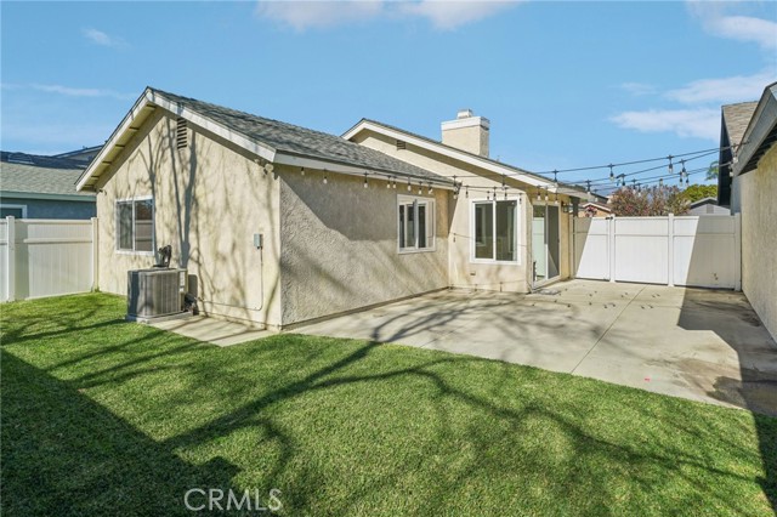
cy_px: 258
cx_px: 388
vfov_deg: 64.5
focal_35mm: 19
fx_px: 410
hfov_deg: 86.9
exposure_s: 1/400
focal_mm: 19
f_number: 8
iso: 100
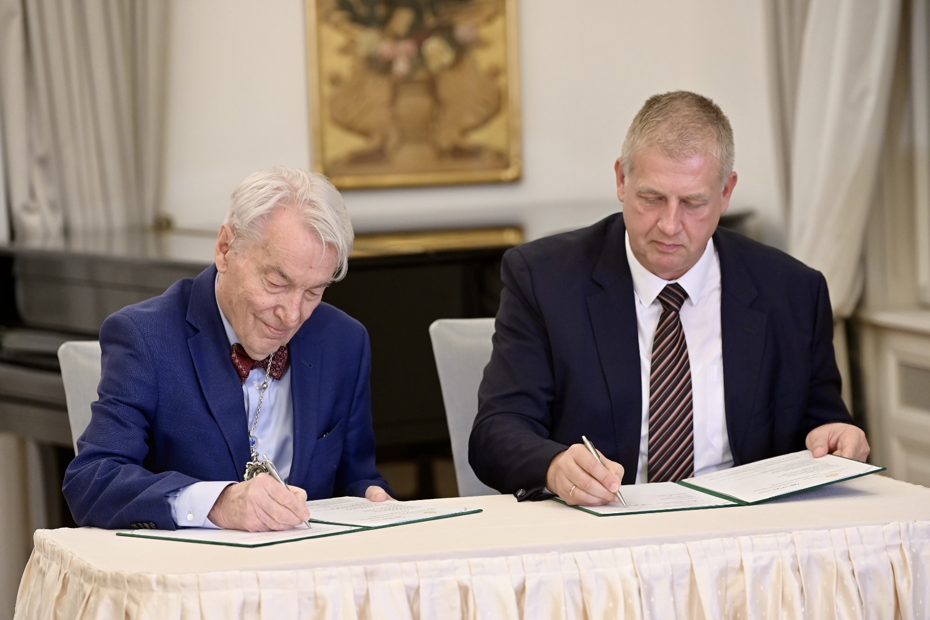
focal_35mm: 165
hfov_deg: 12.5
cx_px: 465
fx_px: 4262
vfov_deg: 8.3
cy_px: 310
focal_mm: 165
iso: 3200
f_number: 3.5
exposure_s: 1/200
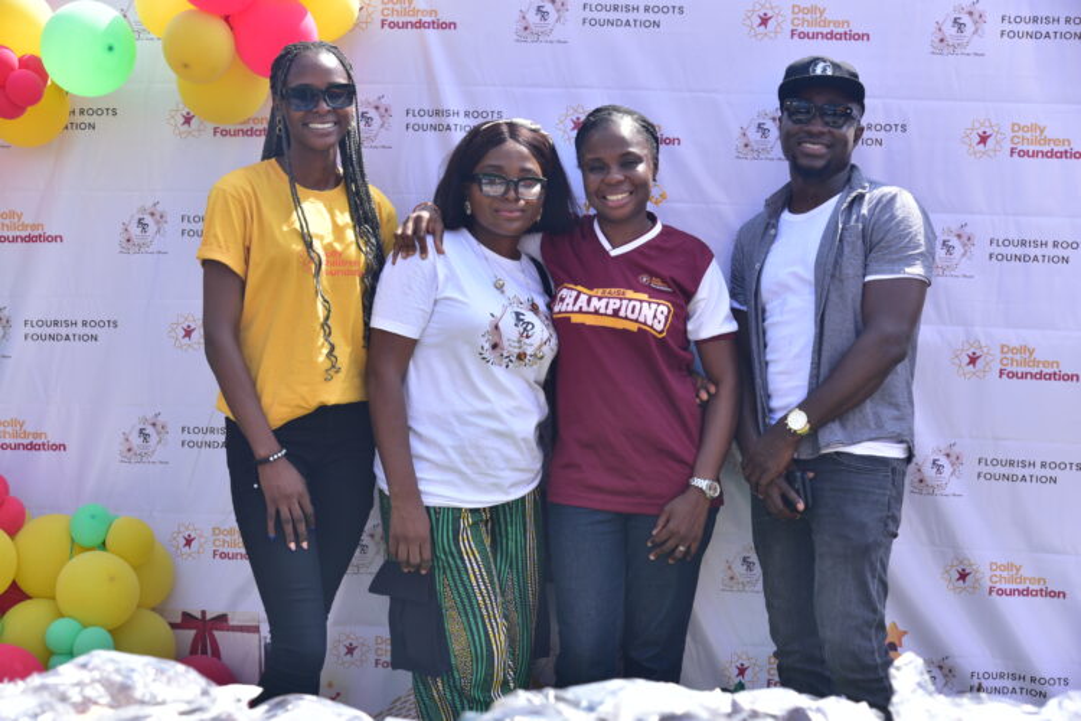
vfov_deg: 21.9
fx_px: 1862
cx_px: 540
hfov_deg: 32.4
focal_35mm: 62
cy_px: 360
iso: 125
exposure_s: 1/160
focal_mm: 62
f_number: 6.3
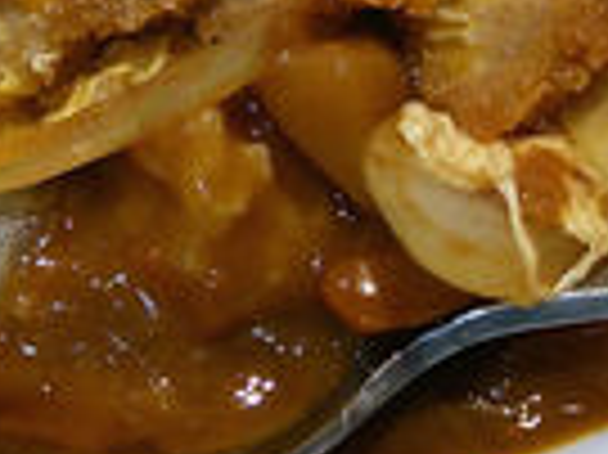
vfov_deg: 15.9
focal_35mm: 89
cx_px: 288
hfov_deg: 22.0
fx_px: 1562
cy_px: -103
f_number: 1.94
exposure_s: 1/59
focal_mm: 4.06
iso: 50
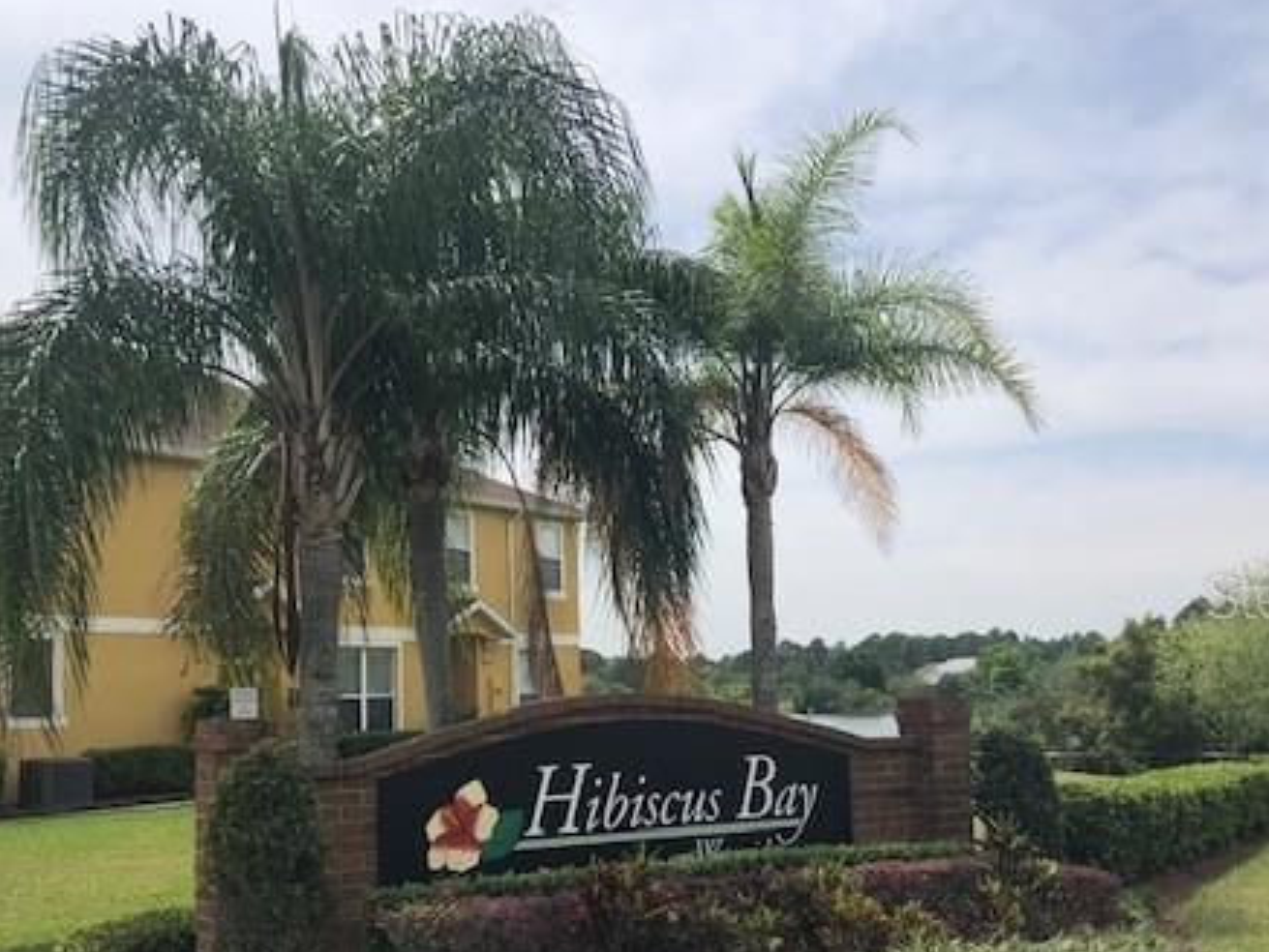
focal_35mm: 41
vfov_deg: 35.0
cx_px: 552
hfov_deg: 45.7
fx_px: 1503
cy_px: 595
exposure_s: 1/3247
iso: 20
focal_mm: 4
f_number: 1.8
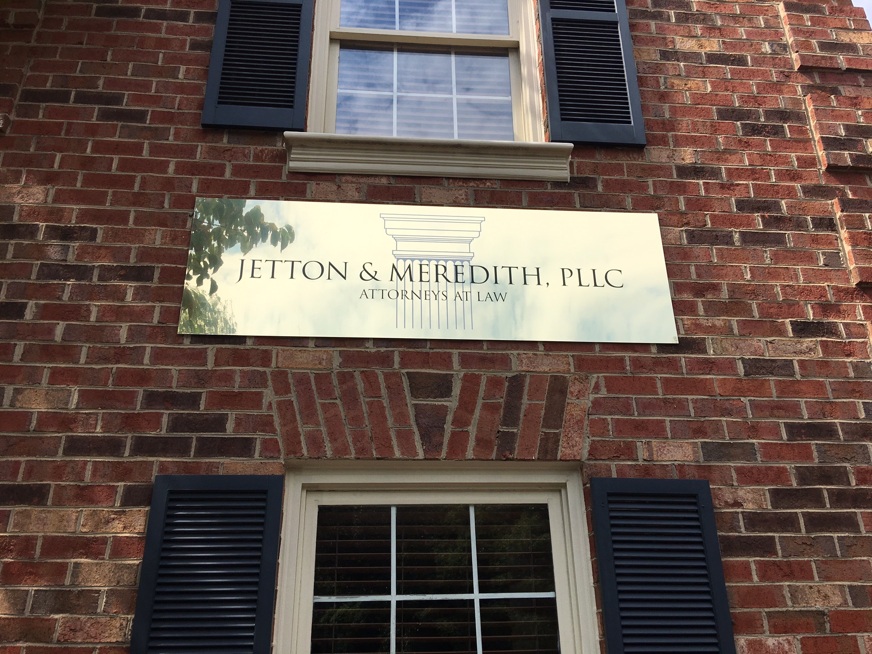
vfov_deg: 48.2
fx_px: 731
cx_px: 436
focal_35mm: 29
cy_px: 327
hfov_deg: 61.7
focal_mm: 4.15
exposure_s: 1/1261
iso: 25
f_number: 2.2
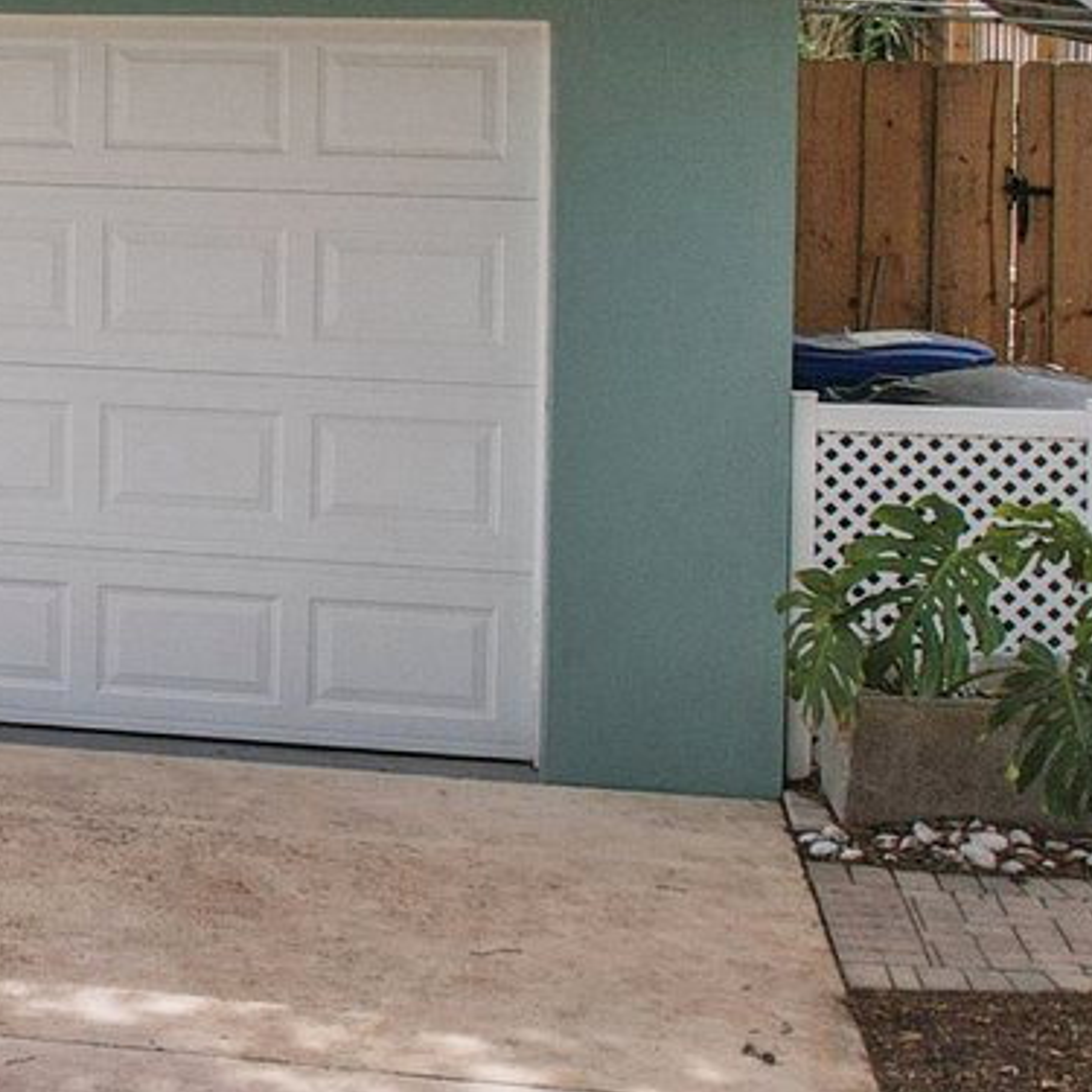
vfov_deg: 16.8
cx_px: -1139
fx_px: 3640
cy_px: 54
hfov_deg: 14.1
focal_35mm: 102
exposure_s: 1/2500
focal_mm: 8.4
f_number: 2.8
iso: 110
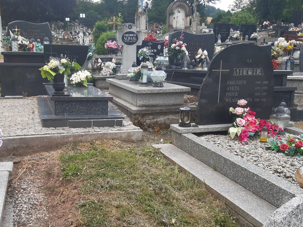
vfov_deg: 39.4
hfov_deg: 50.9
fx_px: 315
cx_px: 115
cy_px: 142
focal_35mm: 36
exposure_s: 1/615
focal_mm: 3.92
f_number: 1.7
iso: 40
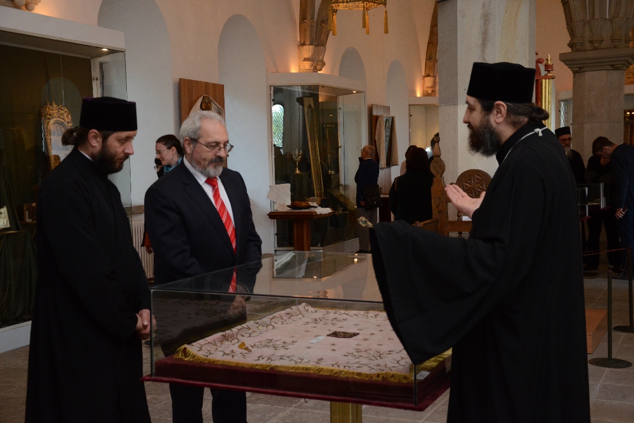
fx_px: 898
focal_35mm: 51
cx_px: 317
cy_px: 212
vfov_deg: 26.5
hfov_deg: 38.9
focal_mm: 34
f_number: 4.2
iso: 1600
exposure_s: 1/100
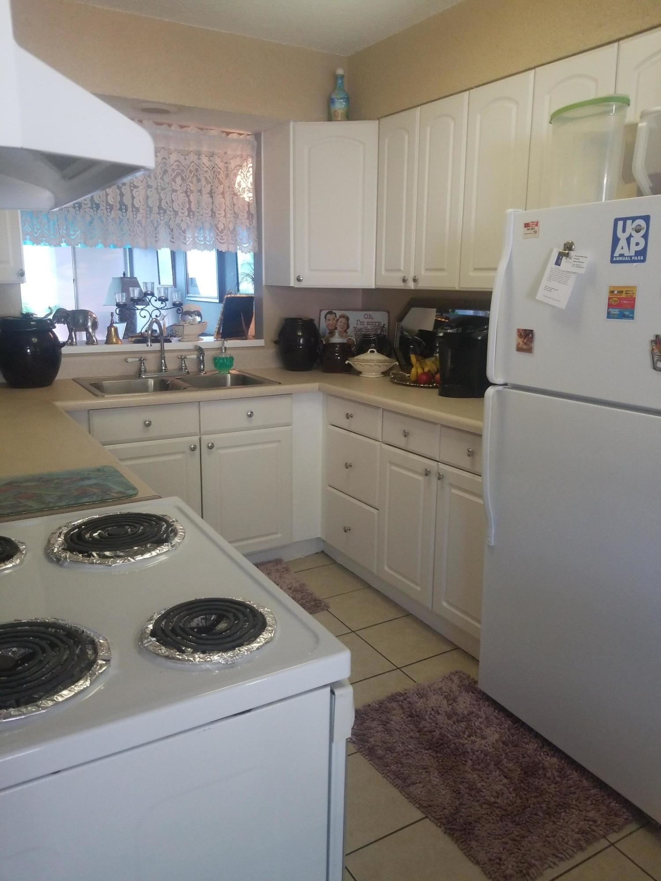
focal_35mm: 26
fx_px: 662
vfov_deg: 67.3
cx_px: 330
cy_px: 440
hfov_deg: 53.1
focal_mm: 4.25
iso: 200
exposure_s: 1/60
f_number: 1.7
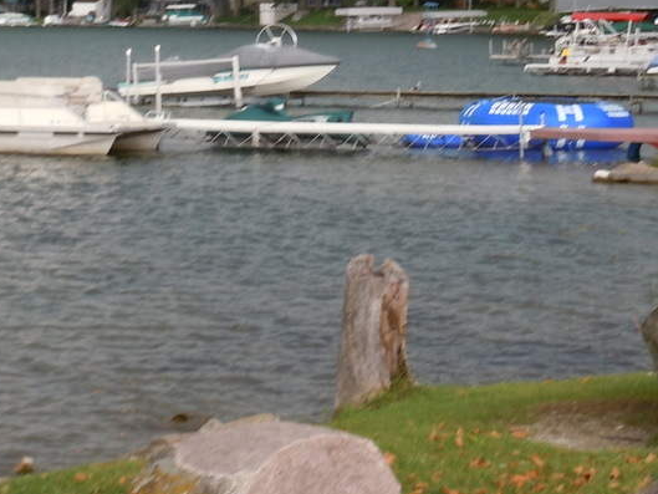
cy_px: 27
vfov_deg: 10.3
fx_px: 2719
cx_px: 250
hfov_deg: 13.8
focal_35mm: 143
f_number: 5
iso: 100
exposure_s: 1/80
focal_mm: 11.2
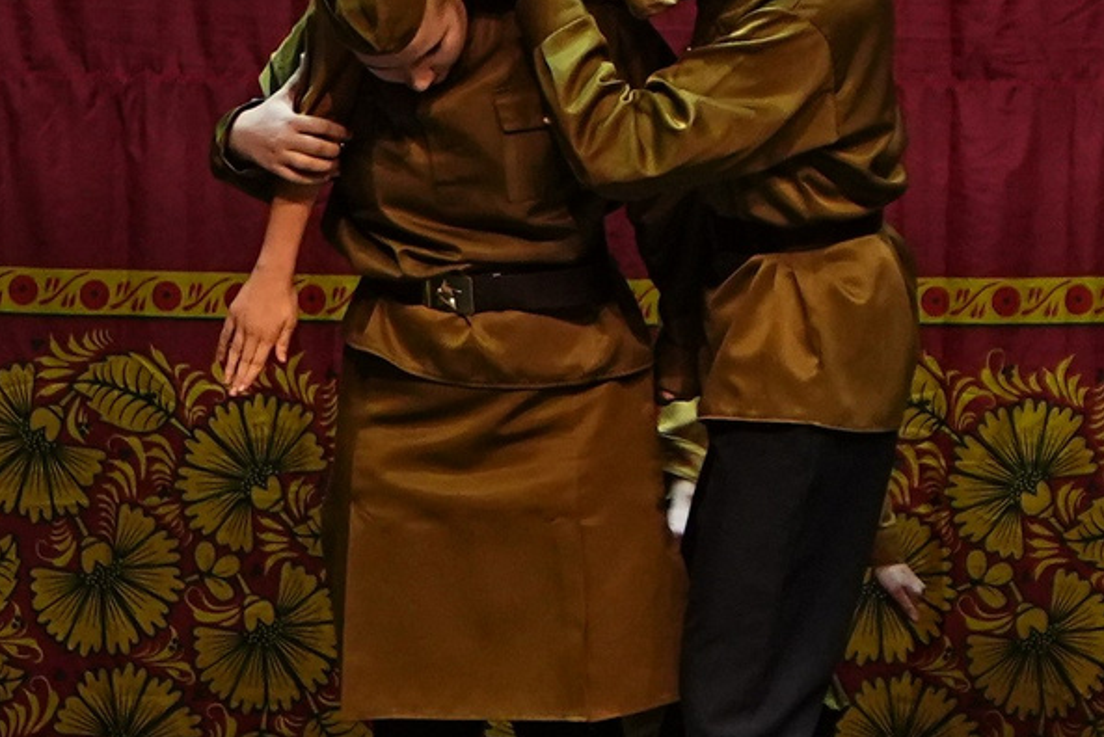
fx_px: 13898
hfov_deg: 4.5
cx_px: 557
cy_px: -146
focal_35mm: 453
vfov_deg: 3.0
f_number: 2.8
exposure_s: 1/400
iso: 1600
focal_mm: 70
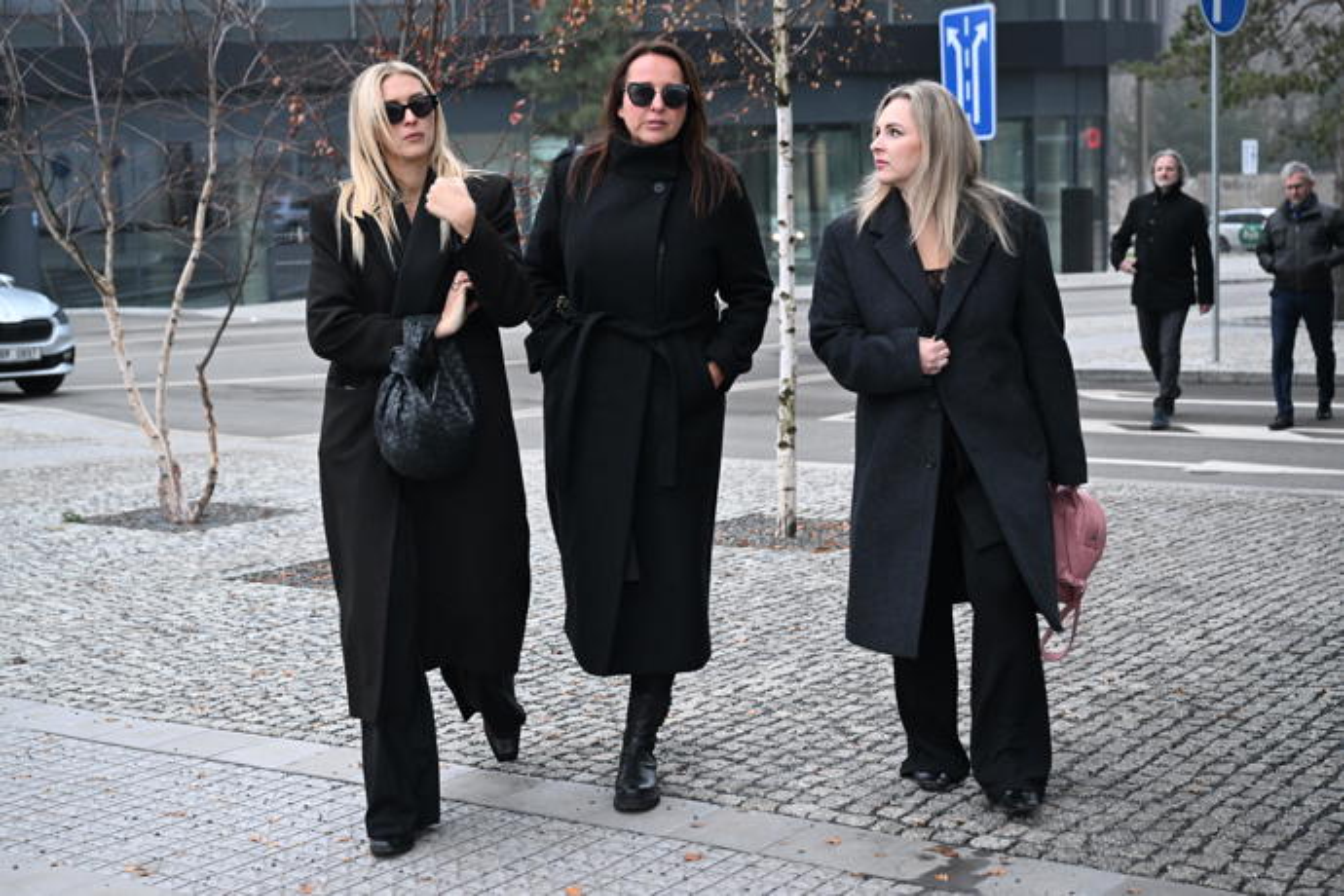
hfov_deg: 36.2
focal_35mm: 55
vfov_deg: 24.6
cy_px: 448
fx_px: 2053
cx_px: 672
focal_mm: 55
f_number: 4.5
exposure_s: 1/200
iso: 3200
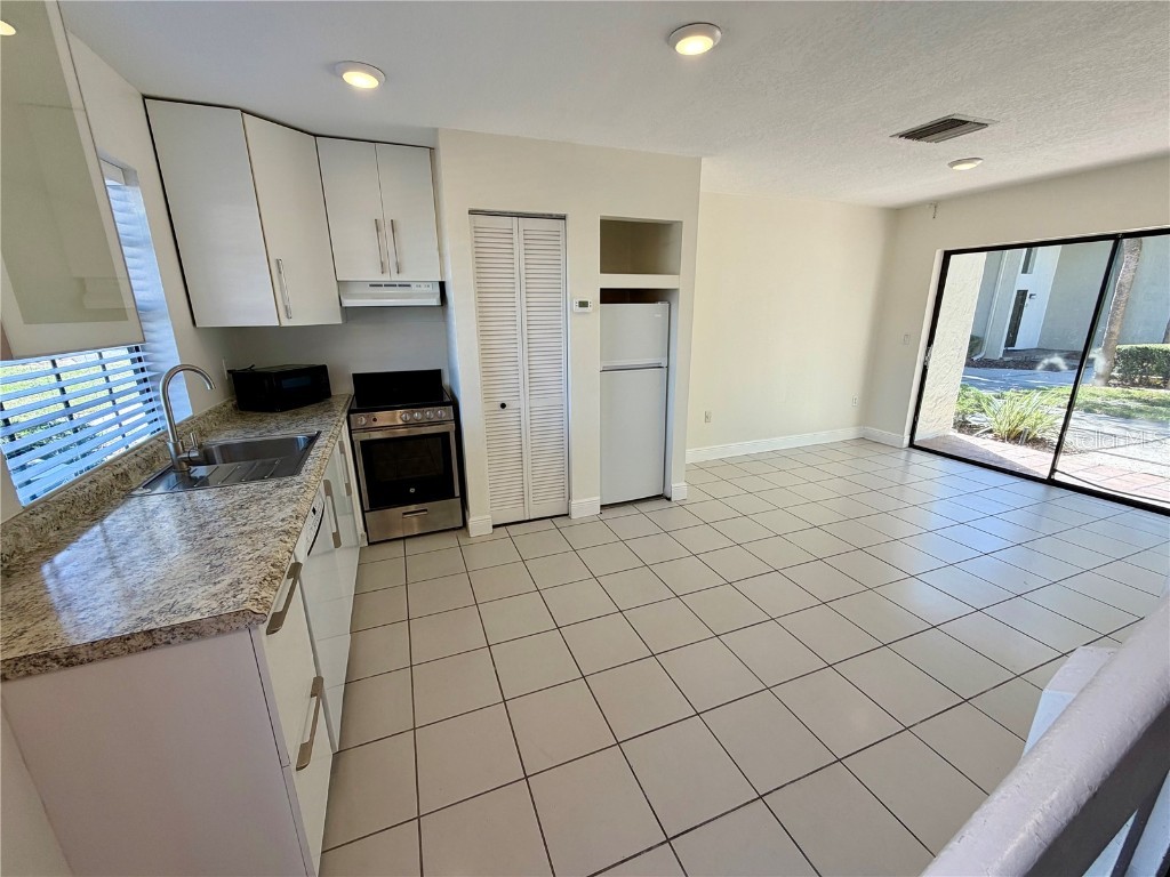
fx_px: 473
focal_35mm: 14
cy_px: 438
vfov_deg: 85.7
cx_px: 585
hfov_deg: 102.1
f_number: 2.2
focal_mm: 2.22
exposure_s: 1/159
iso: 50
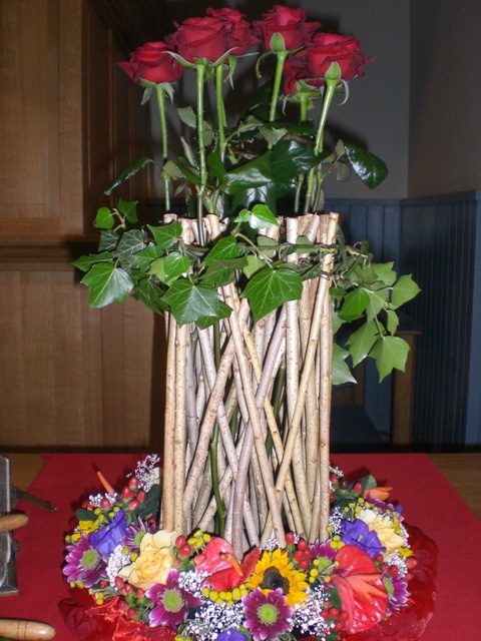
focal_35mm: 38
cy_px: 320
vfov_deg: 49.0
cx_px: 240
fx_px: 704
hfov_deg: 37.7
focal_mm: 6.3
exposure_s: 1/60
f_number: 3.1
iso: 200
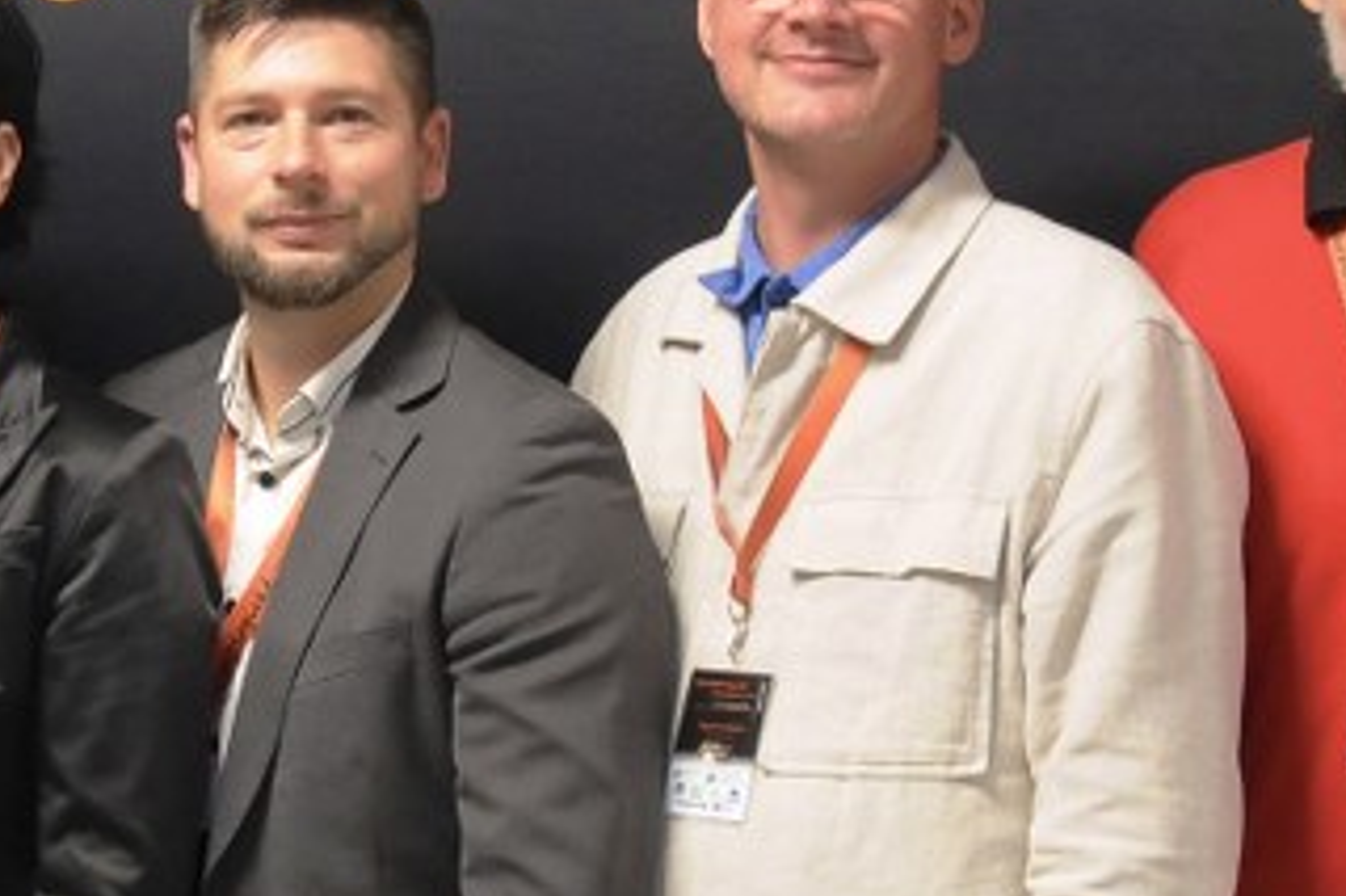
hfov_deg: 17.0
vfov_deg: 11.4
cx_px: 496
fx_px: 4484
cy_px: 450
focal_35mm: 120
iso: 800
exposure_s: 1/25
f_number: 3.5
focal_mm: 20
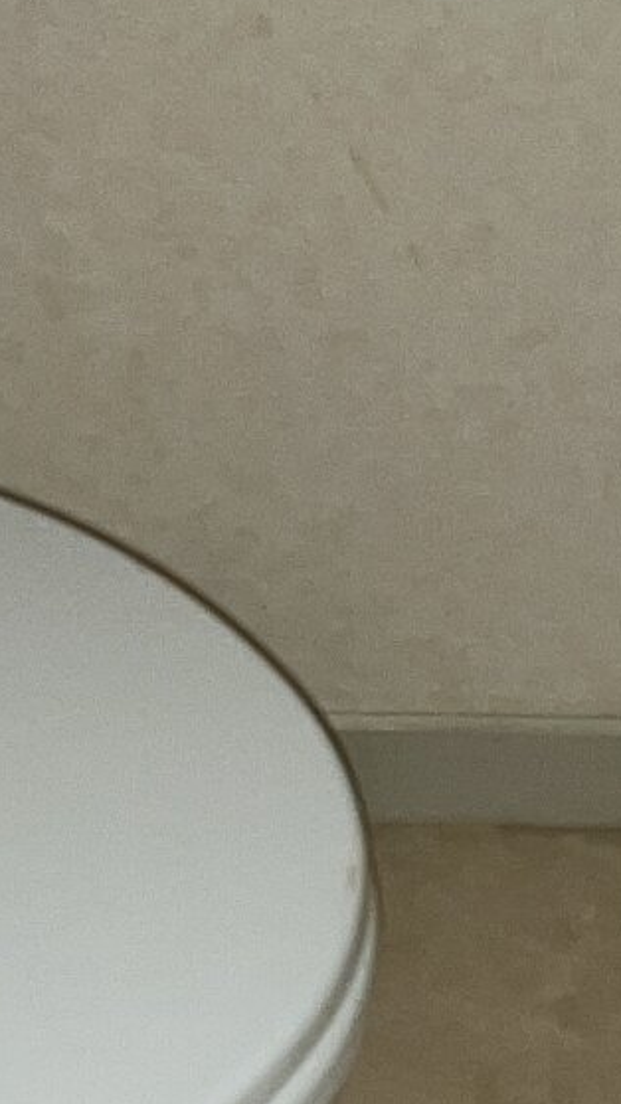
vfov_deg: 14.7
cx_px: 583
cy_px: 1426
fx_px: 4097
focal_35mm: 140
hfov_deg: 8.6
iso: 40
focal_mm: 3.99
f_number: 1.8
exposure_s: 1/4
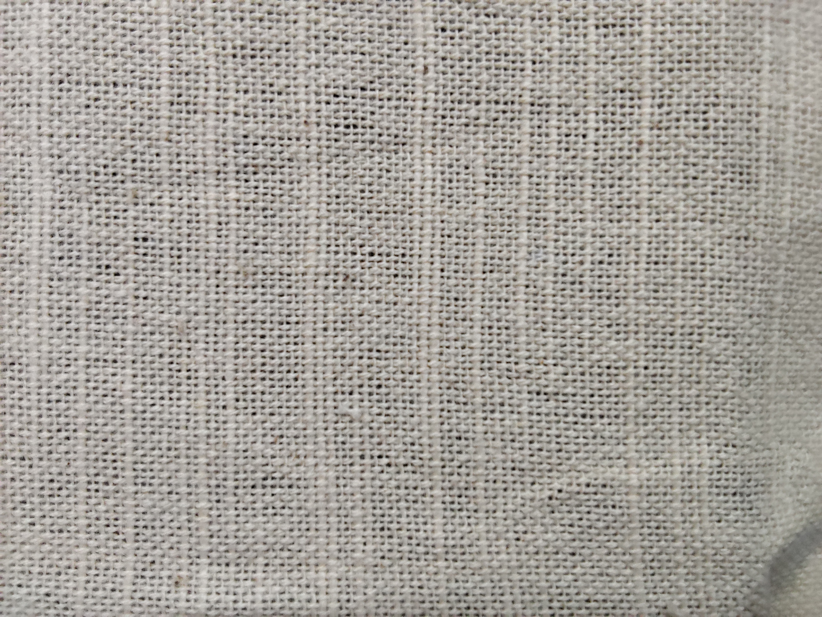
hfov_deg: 67.3
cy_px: 308
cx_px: 411
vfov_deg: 53.1
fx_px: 617
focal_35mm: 26
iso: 320
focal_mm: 2.78
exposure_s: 1/100
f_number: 2
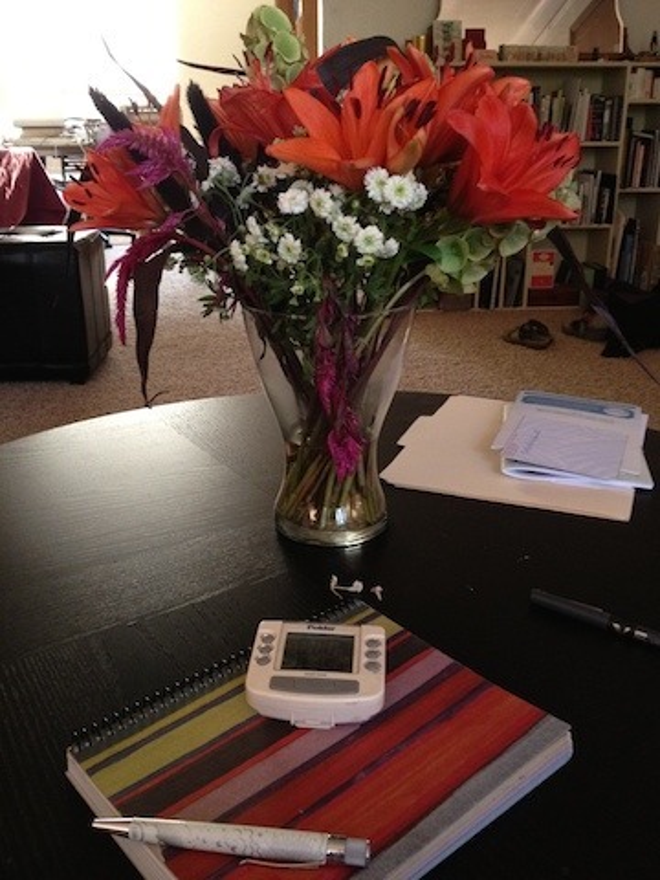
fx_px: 890
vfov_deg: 52.6
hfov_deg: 40.7
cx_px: 330
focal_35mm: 35
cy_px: 440
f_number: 2.4
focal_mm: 4.28
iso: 250
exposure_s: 1/20
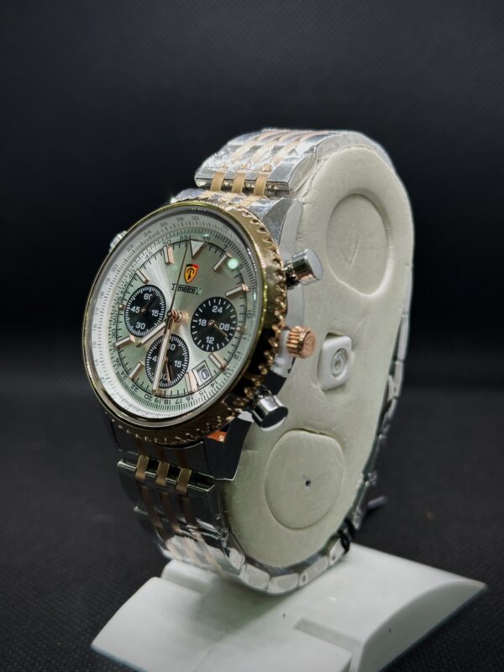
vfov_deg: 39.7
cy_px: 336
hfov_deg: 30.3
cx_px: 252
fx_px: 932
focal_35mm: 48
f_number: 1.78
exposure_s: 1/100
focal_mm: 6.86
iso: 50
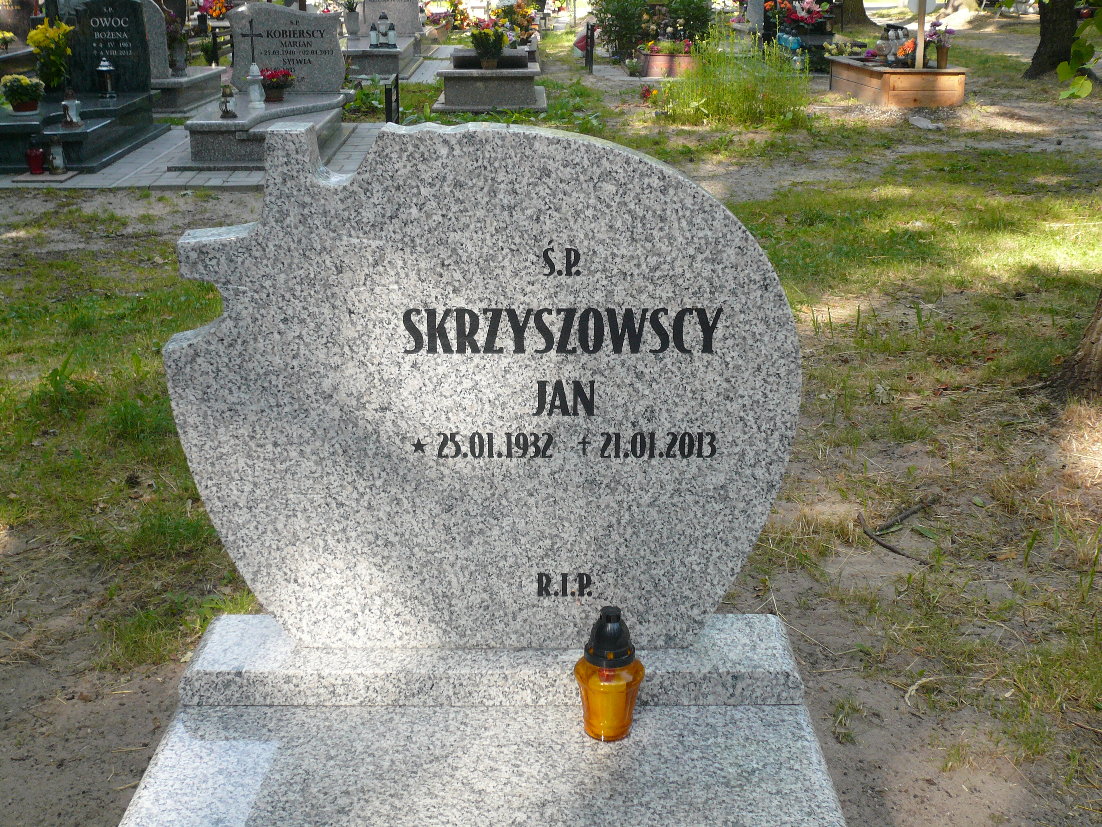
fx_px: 1337
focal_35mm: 42
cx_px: 551
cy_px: 414
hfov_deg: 44.8
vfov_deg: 34.3
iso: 100
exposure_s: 1/160
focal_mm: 6.9
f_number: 3.3
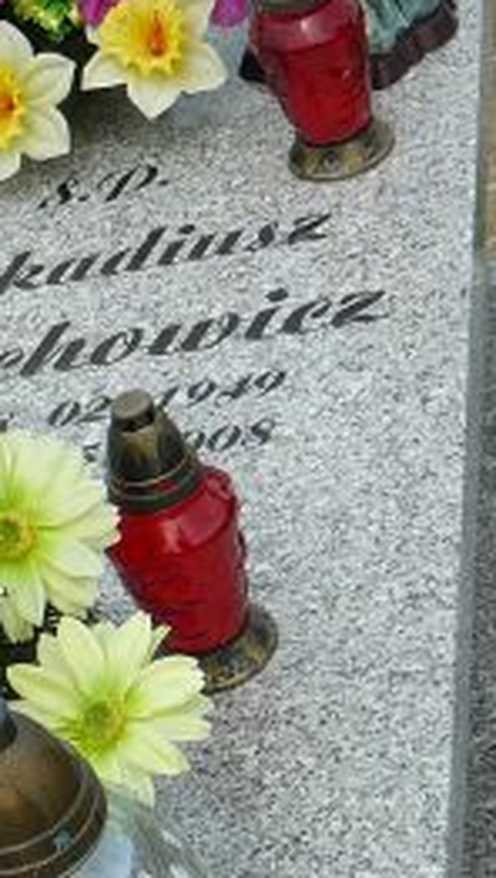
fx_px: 2167
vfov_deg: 22.2
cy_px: 848
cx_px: -60
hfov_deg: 12.8
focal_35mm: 93
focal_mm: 5.2
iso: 80
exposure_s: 1/400
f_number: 5
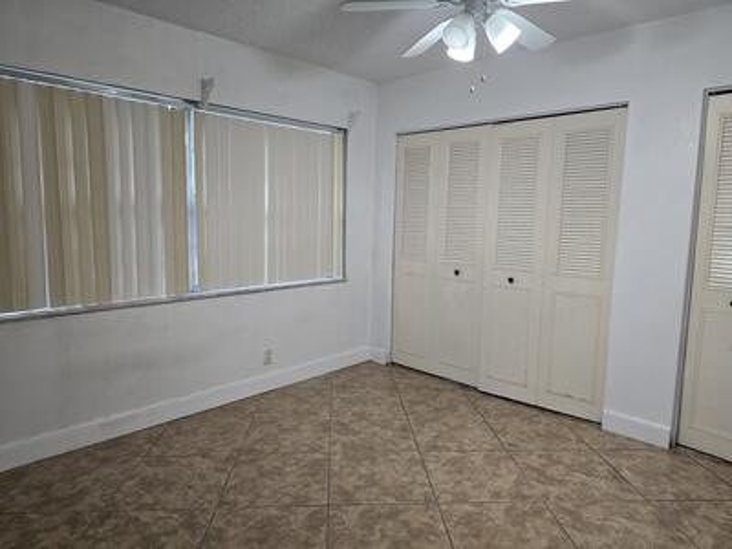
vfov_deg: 58.9
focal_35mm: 23
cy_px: 274
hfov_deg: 73.9
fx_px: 486
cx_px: 366
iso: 400
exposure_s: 1/120
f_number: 1.7
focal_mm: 6.3
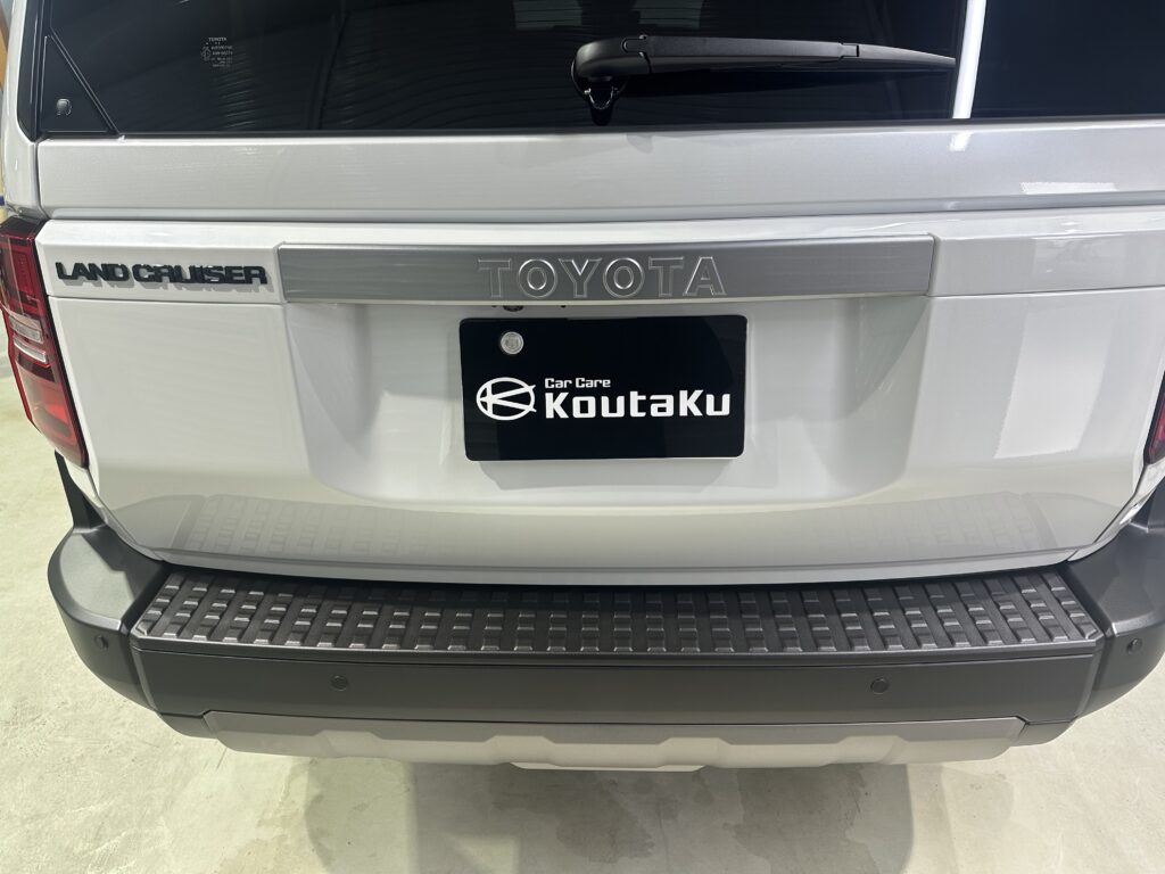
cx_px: 582
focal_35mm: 24
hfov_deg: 71.6
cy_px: 437
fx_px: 808
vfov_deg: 56.8
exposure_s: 1/120
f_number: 1.78
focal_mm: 6.86
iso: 100
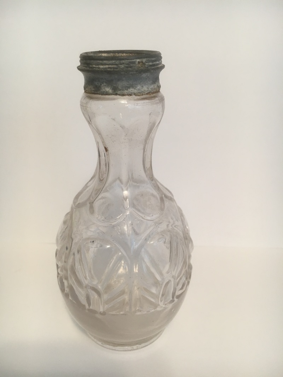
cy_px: 188
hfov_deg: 48.2
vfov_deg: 61.7
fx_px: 316
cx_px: 142
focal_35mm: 29
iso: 80
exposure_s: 1/30
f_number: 2.2
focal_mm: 4.15
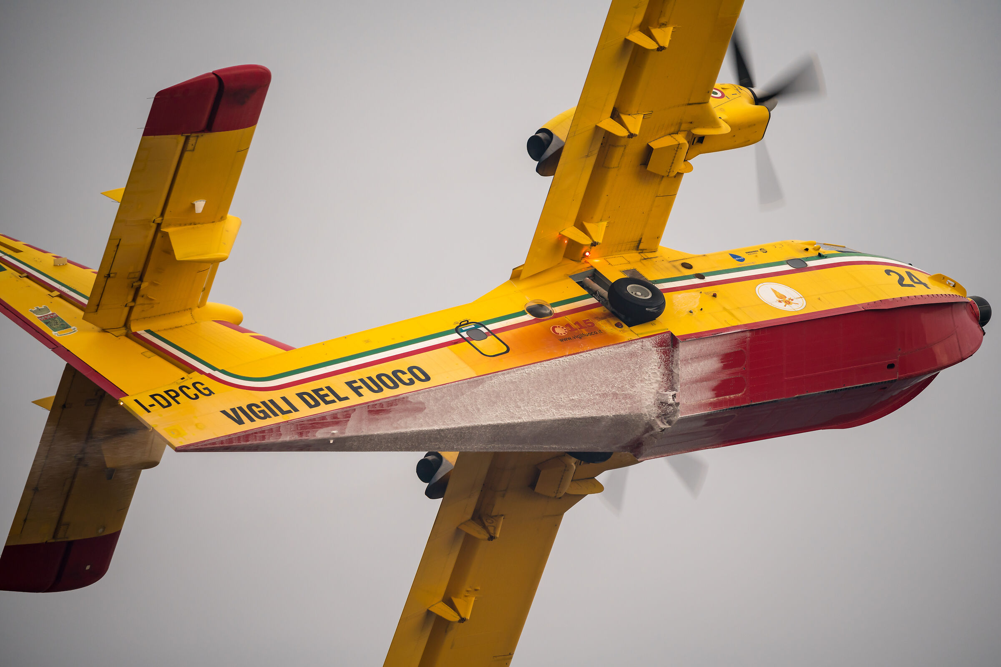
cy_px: 334
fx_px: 12984
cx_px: 500
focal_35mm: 467
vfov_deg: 2.9
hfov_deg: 4.4
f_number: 6.3
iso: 500
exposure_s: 1/320
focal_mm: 467
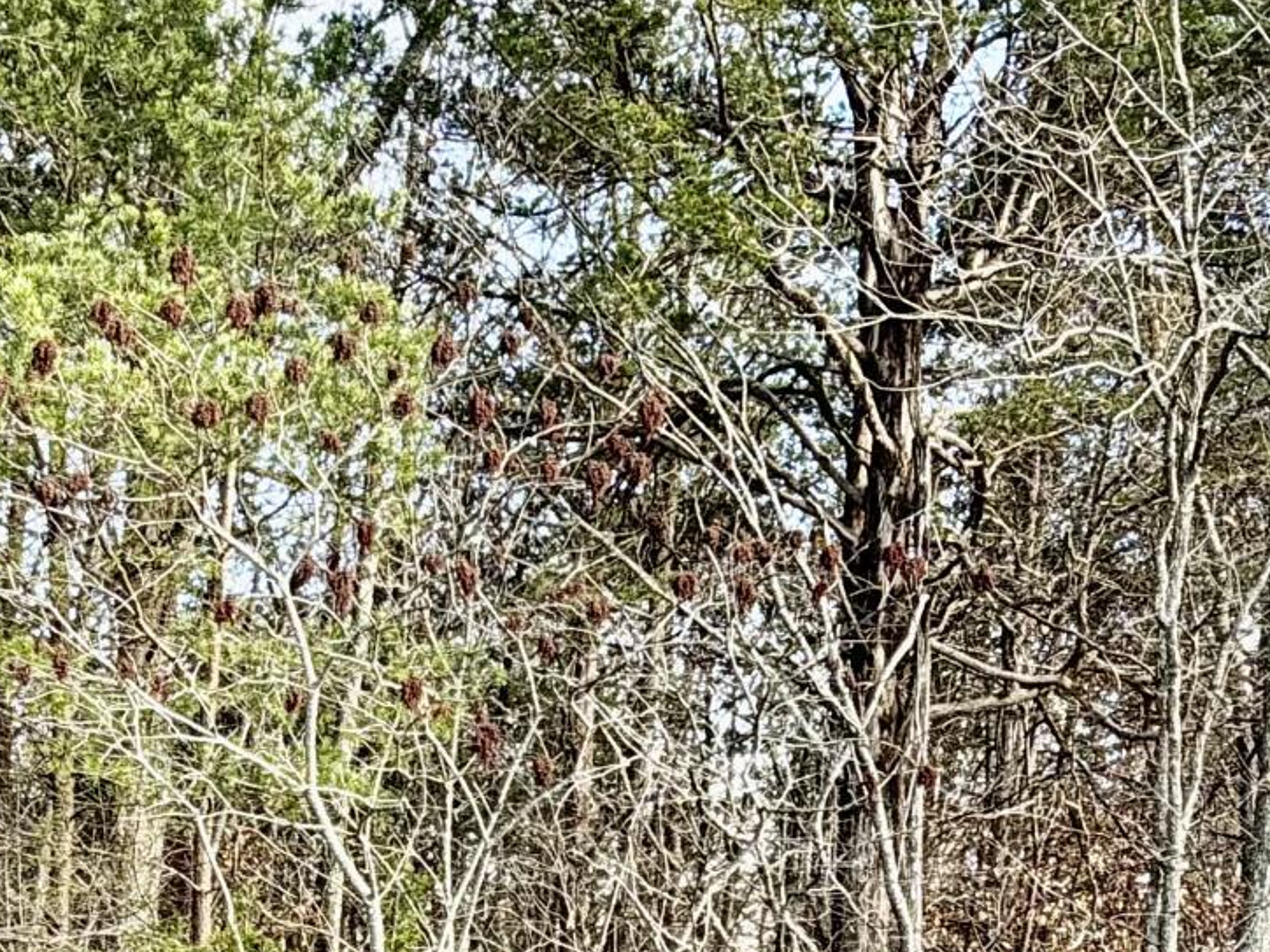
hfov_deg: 33.1
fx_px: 2128
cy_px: 871
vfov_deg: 24.5
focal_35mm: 58
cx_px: 502
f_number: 2.2
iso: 40
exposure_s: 1/203
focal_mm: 2.22
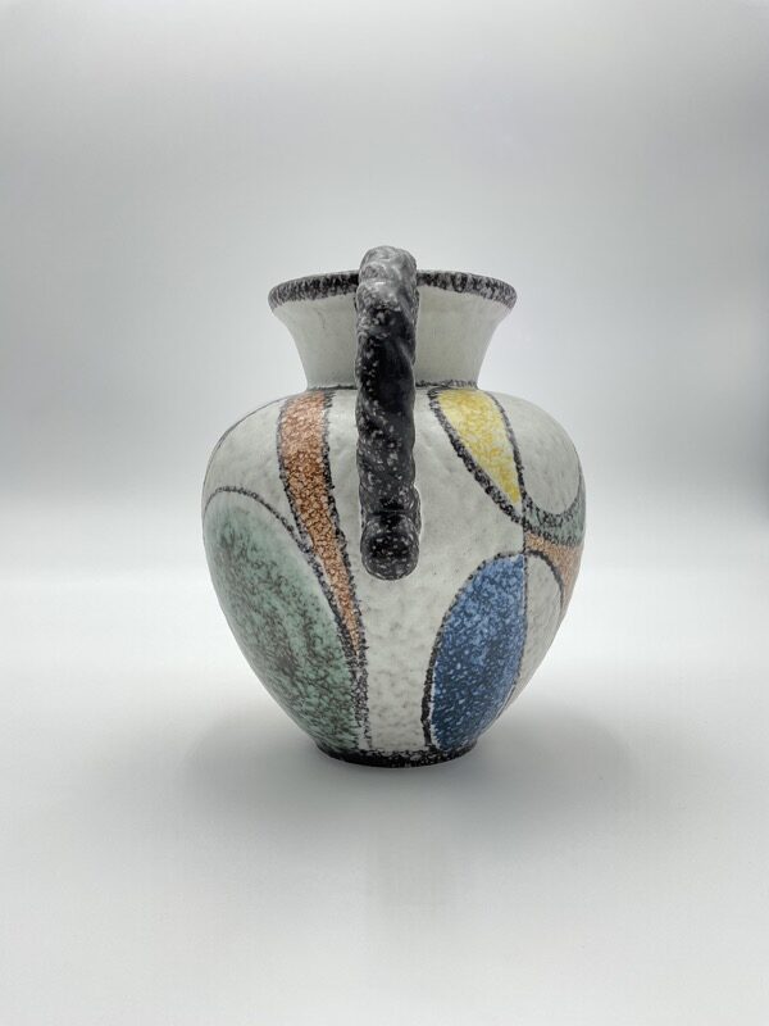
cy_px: 513
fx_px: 859
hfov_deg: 48.2
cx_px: 384
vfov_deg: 61.7
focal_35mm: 29
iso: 20
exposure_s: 1/175
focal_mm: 3
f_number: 1.8
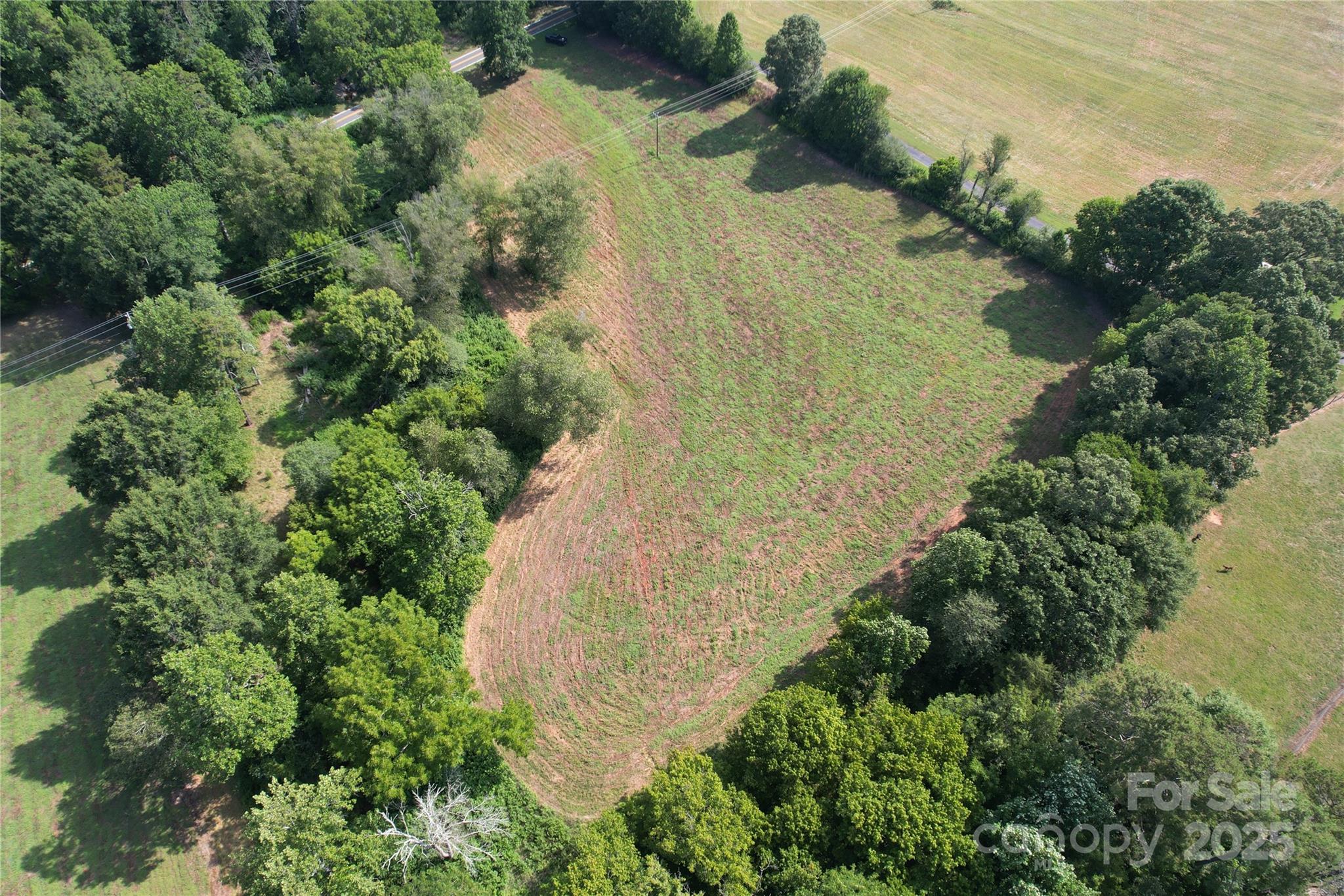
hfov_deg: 78.6
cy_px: 448
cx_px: 672
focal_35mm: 22
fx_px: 821
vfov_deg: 57.2
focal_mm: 8.38
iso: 100
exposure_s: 1/640
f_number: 2.8
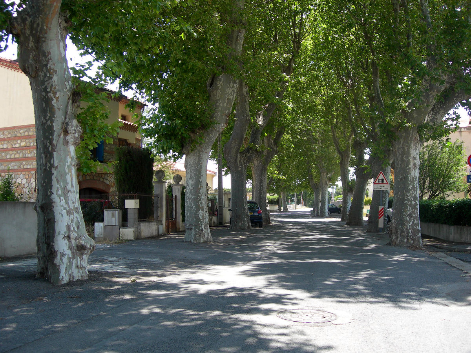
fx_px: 517
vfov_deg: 37.7
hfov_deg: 49.0
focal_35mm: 38
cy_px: 176
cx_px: 236
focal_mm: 7.8
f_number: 2.8
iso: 50
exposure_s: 1/218
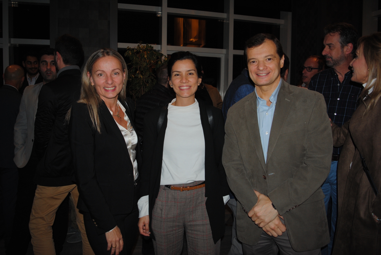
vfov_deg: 48.0
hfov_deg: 67.3
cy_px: 128
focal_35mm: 27
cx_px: 190
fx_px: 286
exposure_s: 1/60
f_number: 3.5
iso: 200
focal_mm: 18
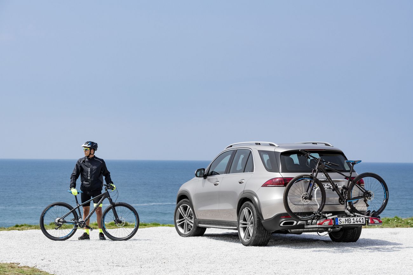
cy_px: 138
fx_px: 1090
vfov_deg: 14.4
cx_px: 206
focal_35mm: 95
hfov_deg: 21.5
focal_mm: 95
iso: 100
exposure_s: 1/400
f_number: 8
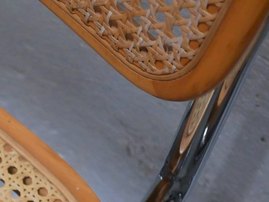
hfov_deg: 9.7
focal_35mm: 193
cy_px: 368
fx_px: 1501
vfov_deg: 7.5
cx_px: -220
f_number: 1.7
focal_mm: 20
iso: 320
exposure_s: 1/60
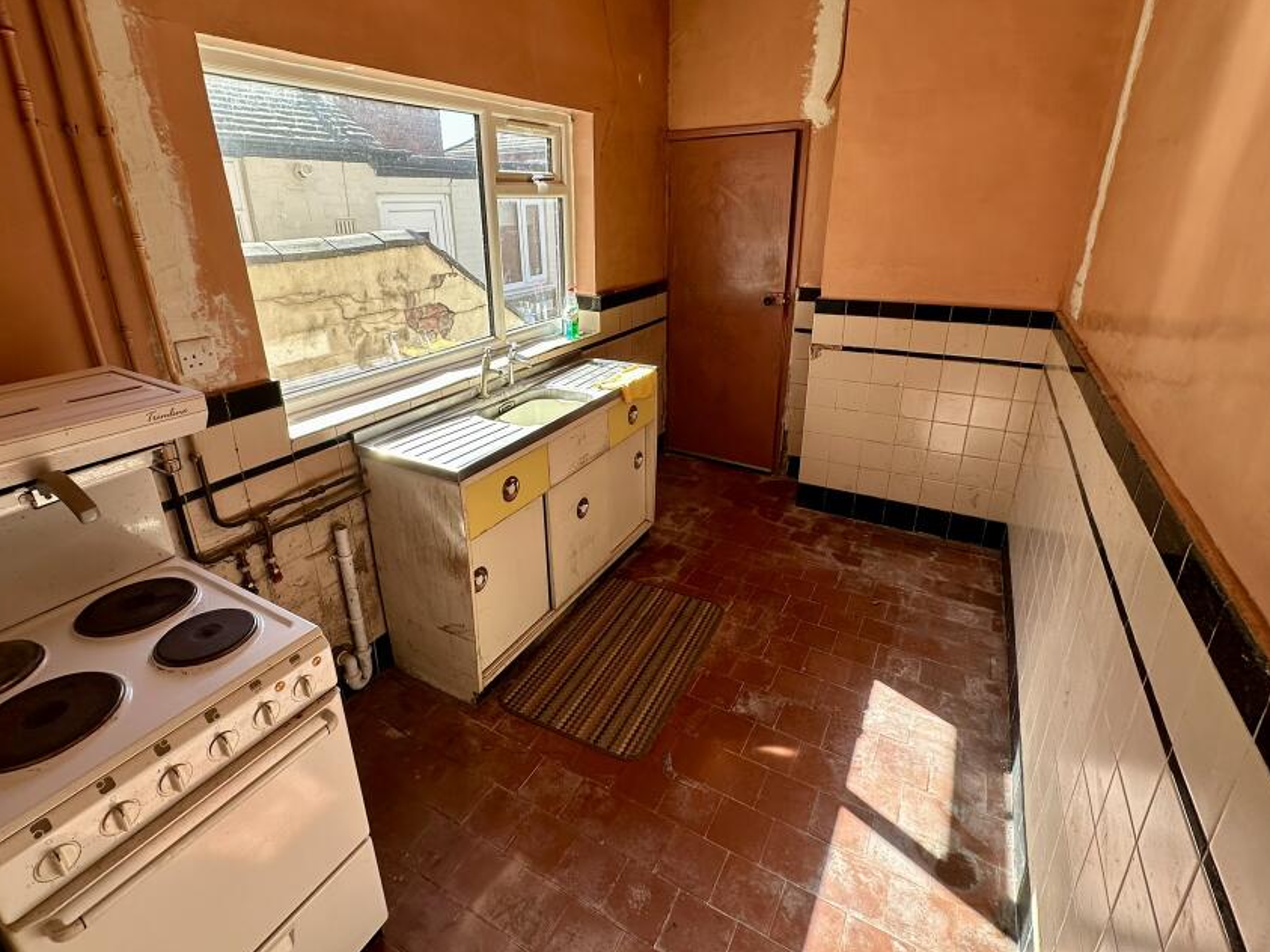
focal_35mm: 17
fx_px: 624
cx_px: 615
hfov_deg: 91.0
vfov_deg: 74.5
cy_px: 426
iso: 40
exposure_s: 1/170
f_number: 2.2
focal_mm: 2.22
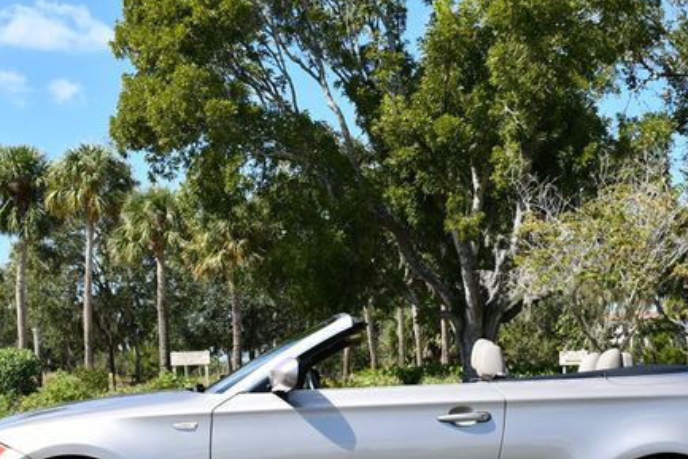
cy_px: 330
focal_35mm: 71
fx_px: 1357
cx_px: 380
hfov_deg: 28.4
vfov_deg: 19.1
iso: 110
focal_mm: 24
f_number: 8
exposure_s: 1/250
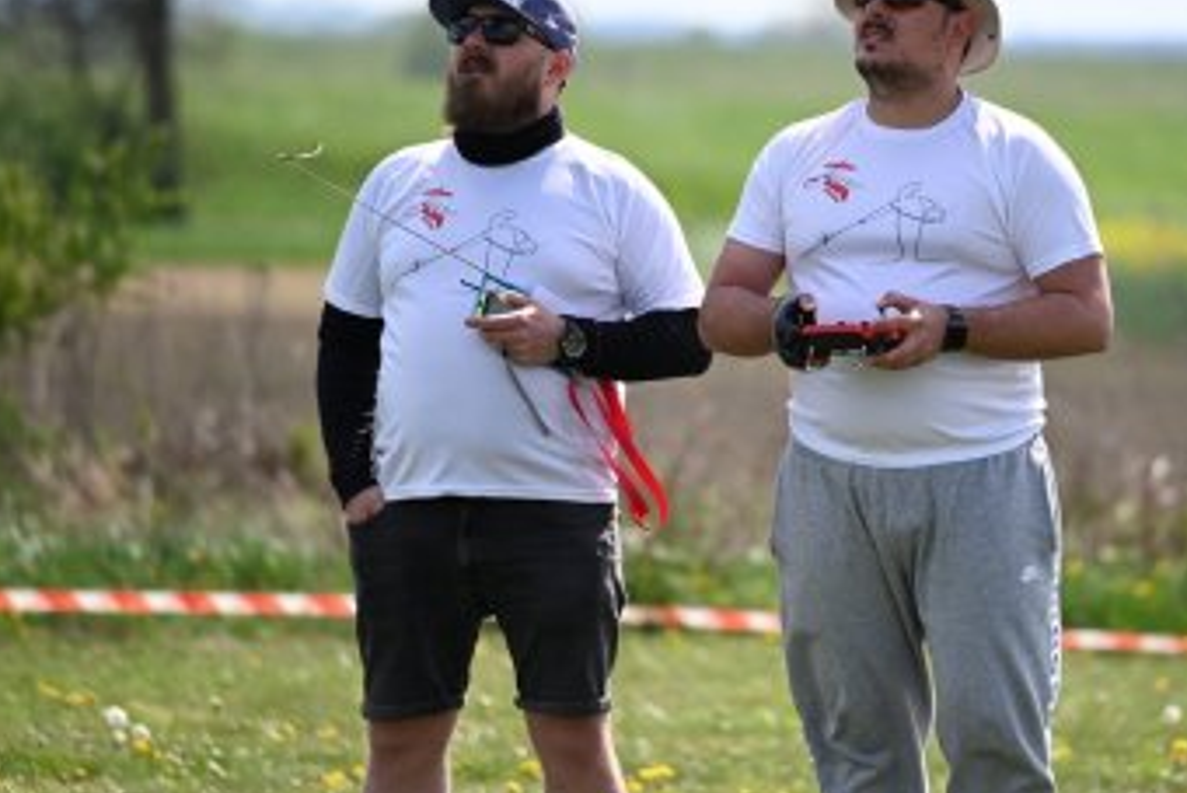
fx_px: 19263
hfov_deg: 3.5
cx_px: 794
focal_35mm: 584
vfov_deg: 2.4
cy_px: 447
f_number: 6.3
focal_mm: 400
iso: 640
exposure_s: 1/1600
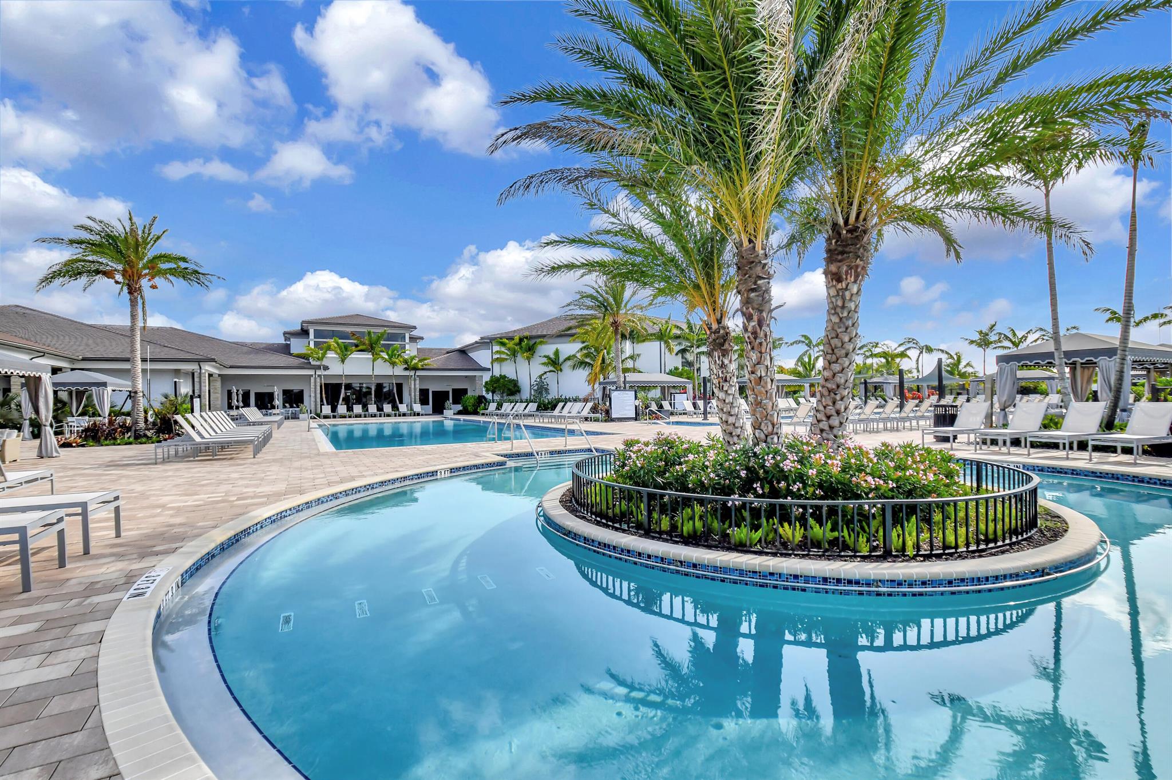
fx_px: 488
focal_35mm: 15
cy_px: 390
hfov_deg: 100.4
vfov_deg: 77.3
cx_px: 586
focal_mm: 10
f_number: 6.3
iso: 640
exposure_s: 1/4000
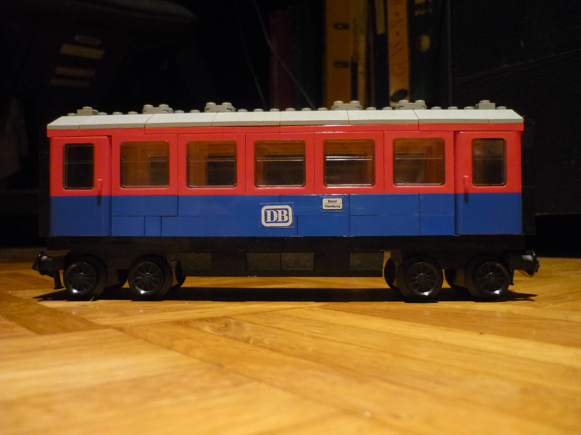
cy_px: 218
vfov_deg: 42.9
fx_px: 554
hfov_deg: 55.4
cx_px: 290
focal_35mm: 33
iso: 400
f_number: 2.8
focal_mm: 5.5
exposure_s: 1/10
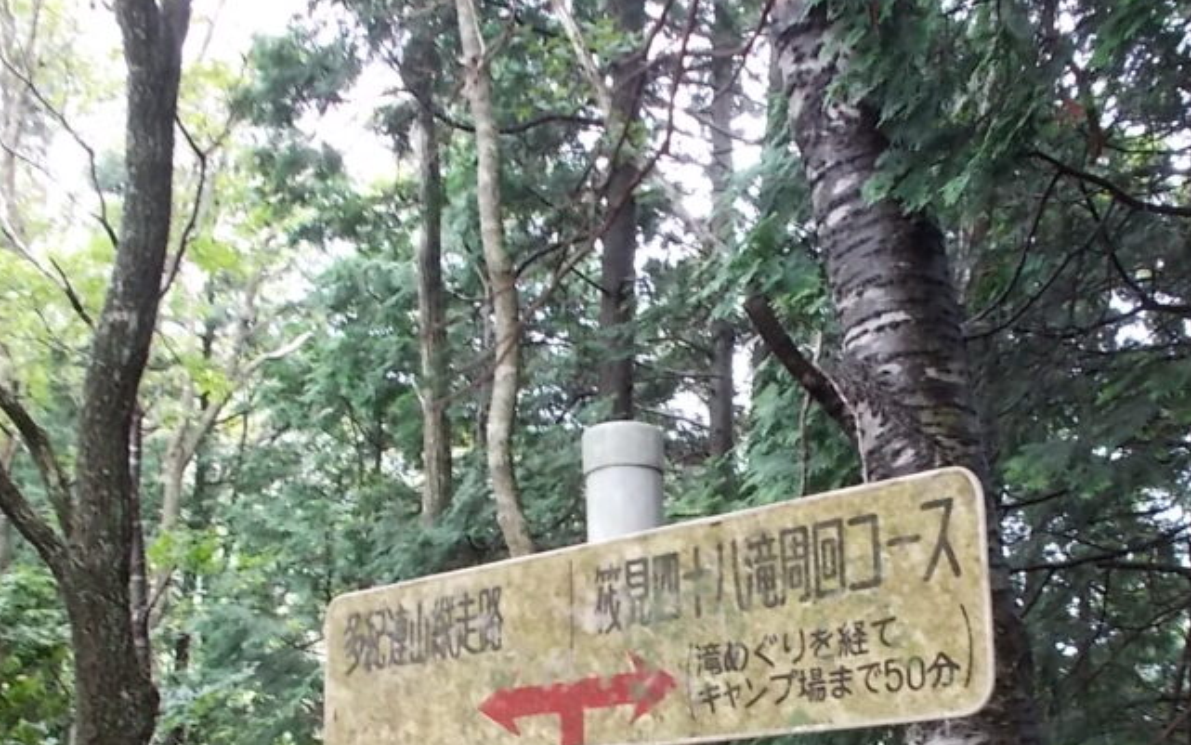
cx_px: 641
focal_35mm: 44
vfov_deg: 28.0
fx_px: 1429
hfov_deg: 45.2
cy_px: 693
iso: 200
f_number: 3.2
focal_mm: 4.6
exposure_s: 1/25
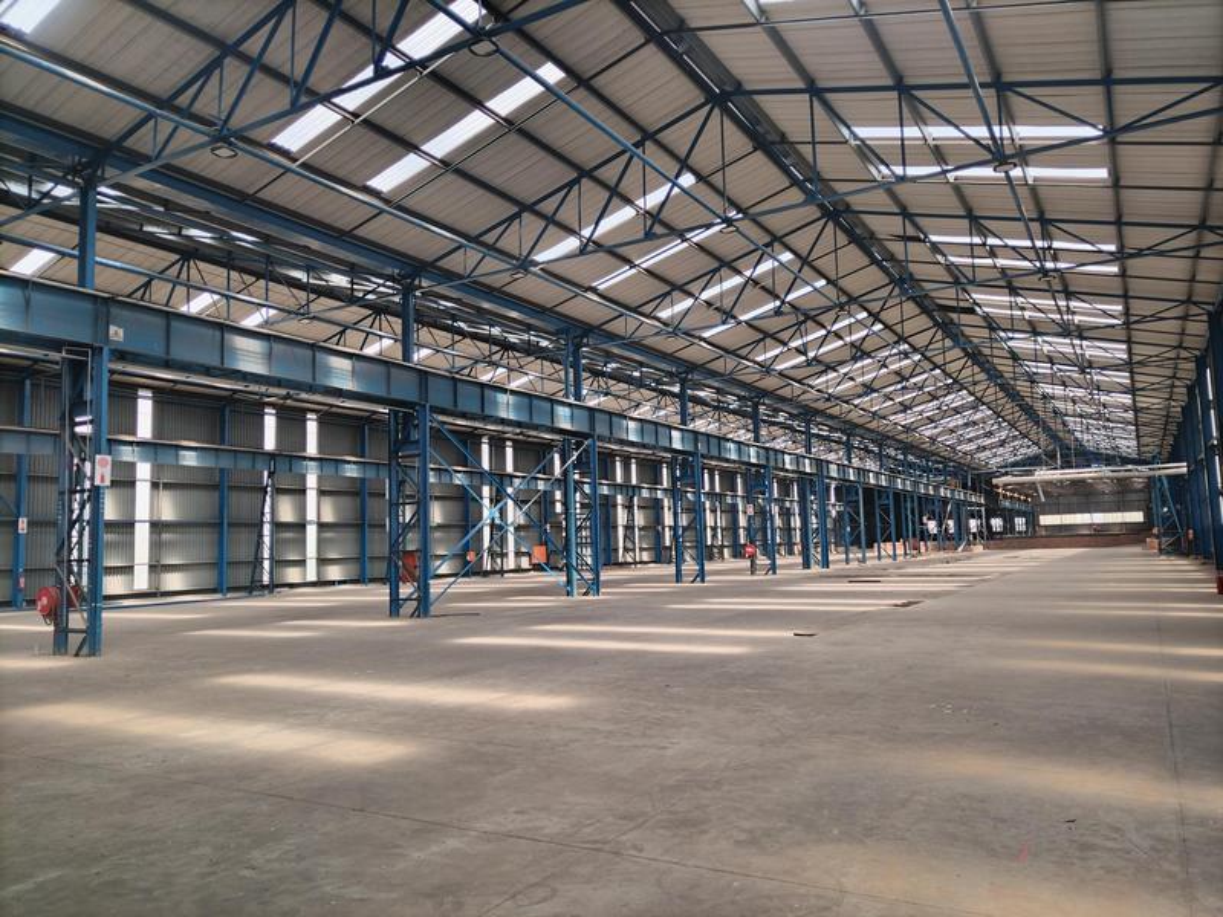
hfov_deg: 67.3
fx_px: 919
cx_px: 612
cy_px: 458
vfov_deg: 53.1
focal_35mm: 26
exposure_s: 1/100
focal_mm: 4.7
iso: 159
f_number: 1.8
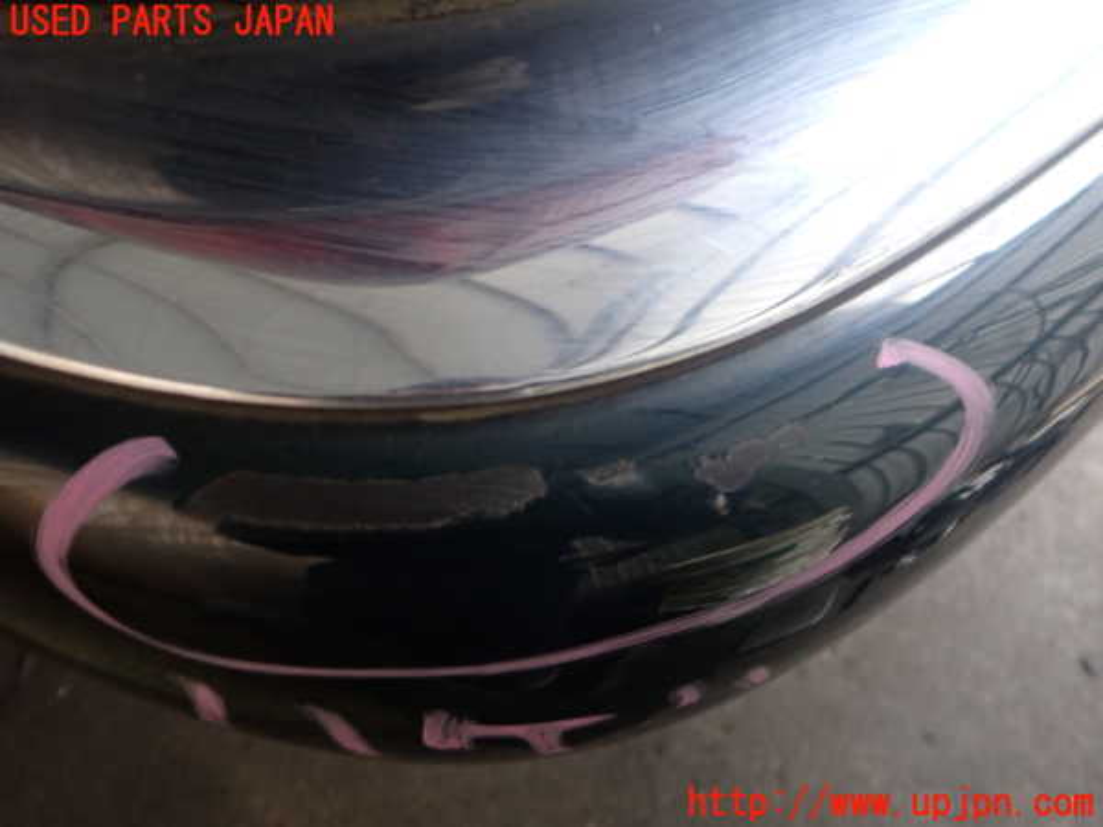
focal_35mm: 30
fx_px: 956
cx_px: 552
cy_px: 414
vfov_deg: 46.8
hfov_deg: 60.0
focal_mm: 5.4
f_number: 2.3
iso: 400
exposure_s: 1/30
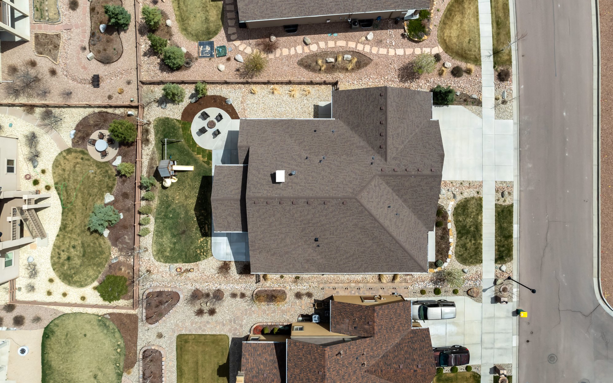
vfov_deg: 53.0
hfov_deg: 77.2
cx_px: 310
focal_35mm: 23
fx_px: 384
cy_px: 192
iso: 100
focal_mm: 8.38
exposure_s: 1/4000
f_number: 2.8
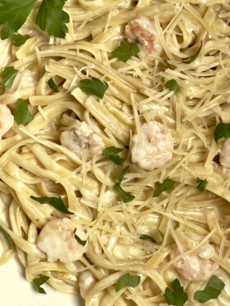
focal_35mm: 52
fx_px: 461
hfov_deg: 28.0
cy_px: 153
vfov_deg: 36.8
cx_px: 115
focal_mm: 6
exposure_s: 1/60
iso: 125
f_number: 2
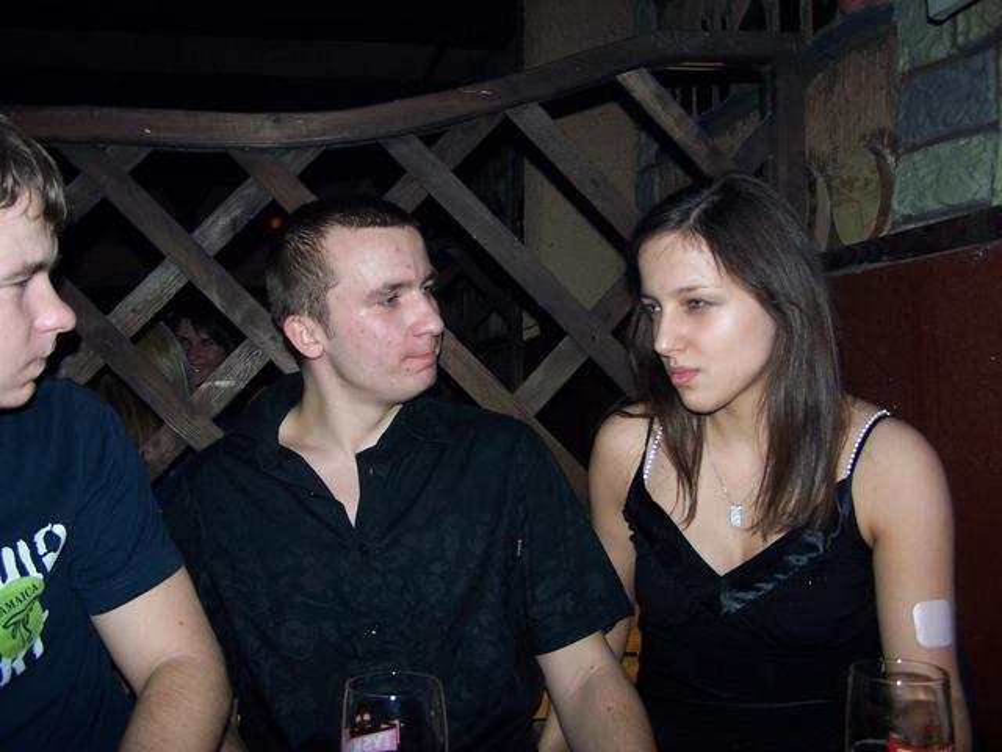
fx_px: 1100
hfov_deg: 49.0
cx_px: 501
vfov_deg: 37.7
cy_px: 376
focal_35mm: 38
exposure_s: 1/60
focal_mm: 6.3
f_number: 2.8
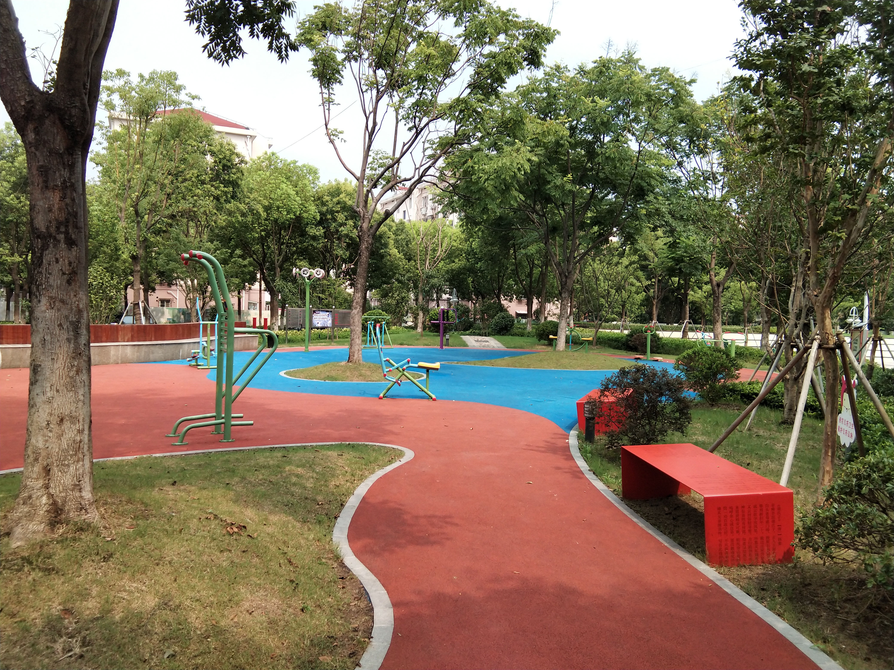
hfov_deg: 58.4
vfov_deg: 45.4
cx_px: 447
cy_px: 335
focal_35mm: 31
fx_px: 801
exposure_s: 1/521
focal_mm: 3.69
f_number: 2.2
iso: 50
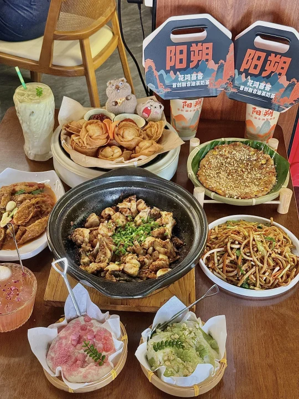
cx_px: 150
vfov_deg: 39.7
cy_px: 200
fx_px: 553
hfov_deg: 30.3
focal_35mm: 48
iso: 250
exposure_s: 1/50
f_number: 1.78
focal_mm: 6.76
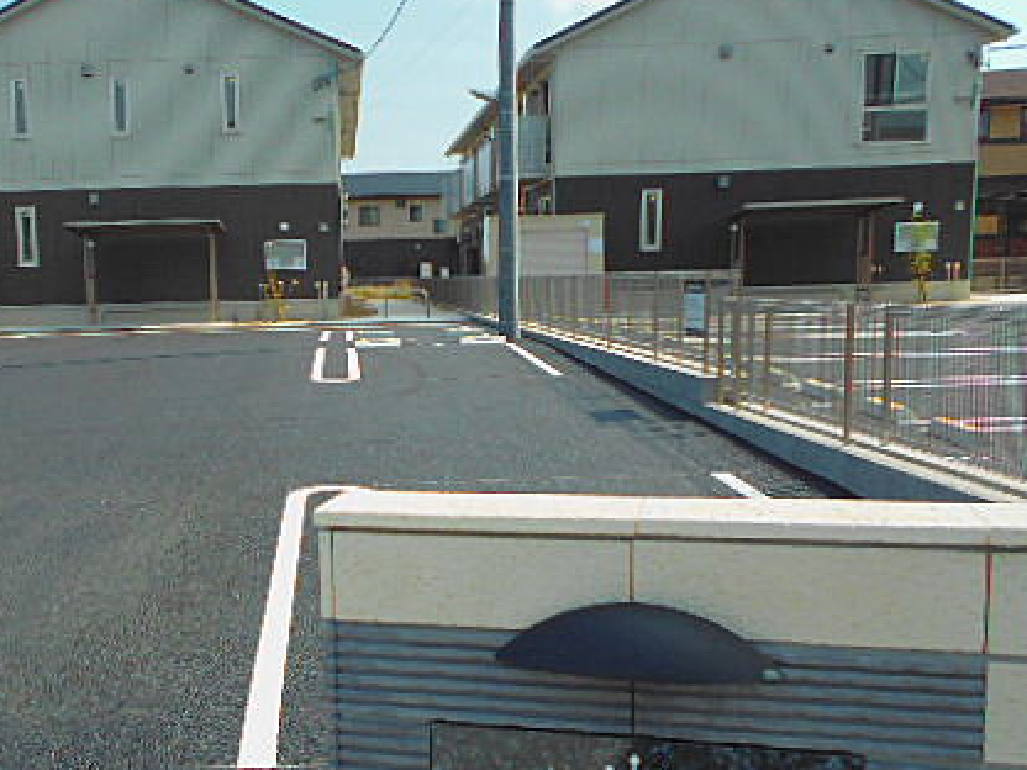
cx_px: 318
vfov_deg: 35.8
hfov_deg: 45.9
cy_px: 457
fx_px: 1187
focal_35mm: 40
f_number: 3.2
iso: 80
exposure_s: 1/800
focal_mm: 4.6
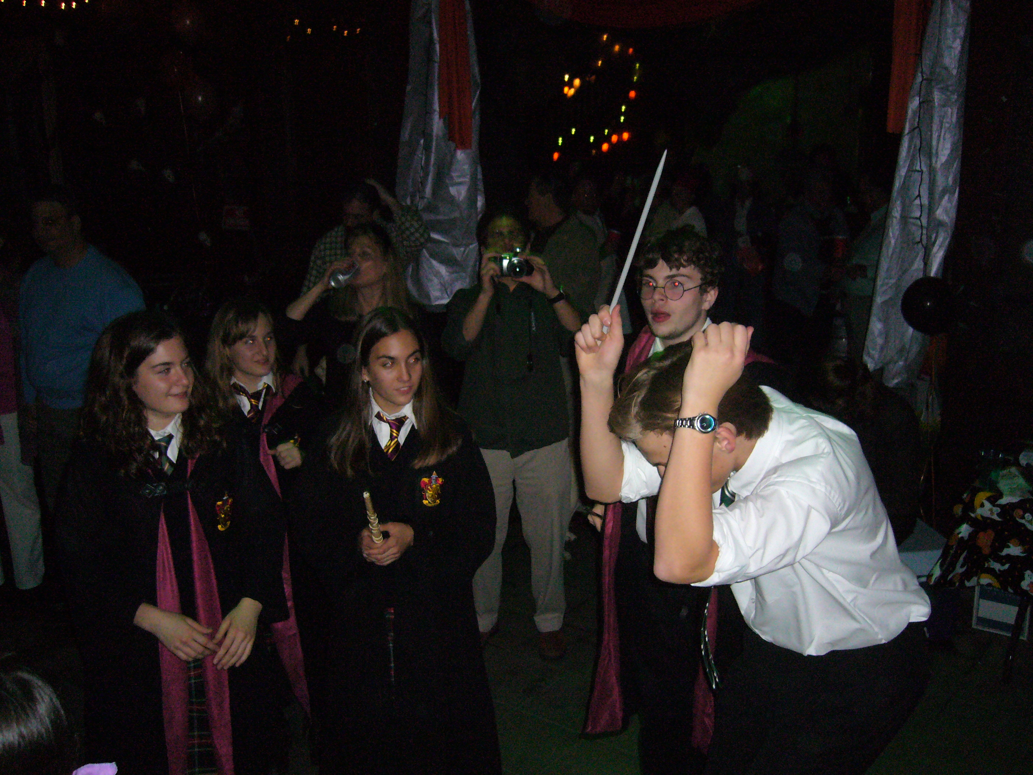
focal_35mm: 35
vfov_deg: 40.7
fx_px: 1044
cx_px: 516
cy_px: 388
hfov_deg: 52.6
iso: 320
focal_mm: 5.8
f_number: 2.8
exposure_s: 1/30
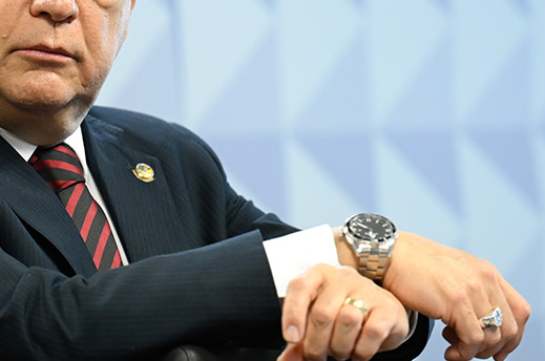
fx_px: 6558
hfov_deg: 4.8
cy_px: 75
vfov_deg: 3.2
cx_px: 149
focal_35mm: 434
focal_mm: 175
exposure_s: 1/160
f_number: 2.8
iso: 1600
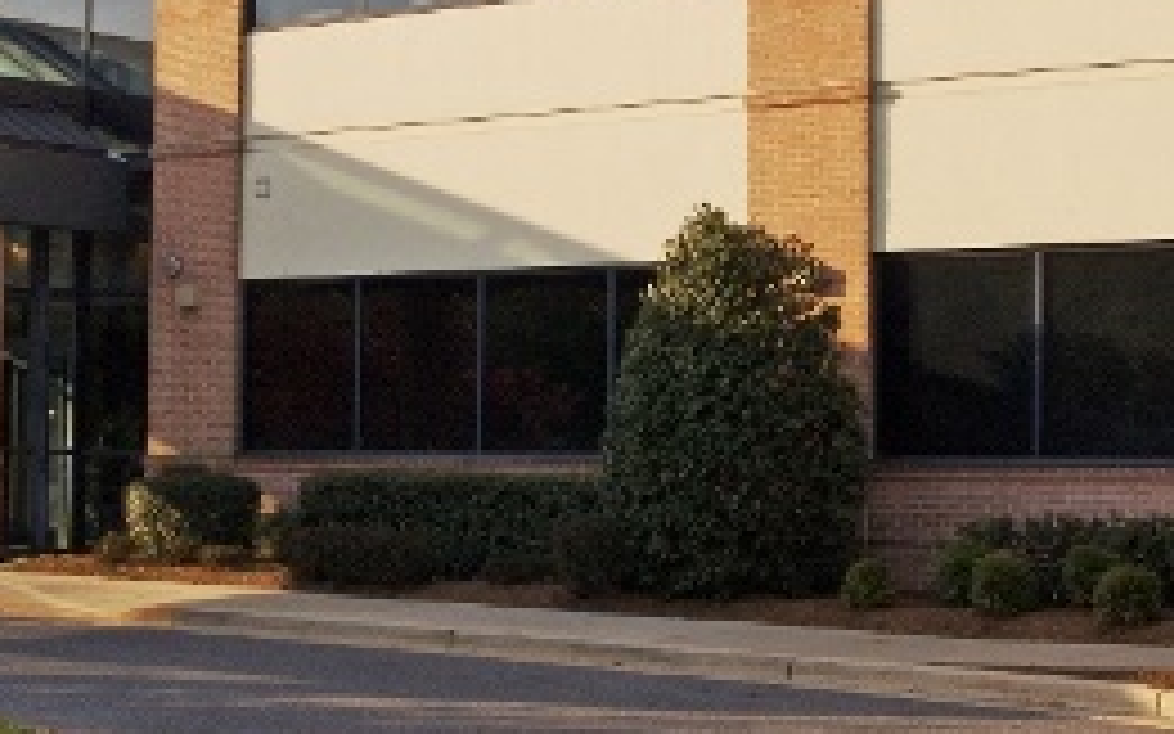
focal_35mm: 86
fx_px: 2751
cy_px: 275
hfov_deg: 24.0
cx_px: 418
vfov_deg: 15.2
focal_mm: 24
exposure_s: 1/400
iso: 400
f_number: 10
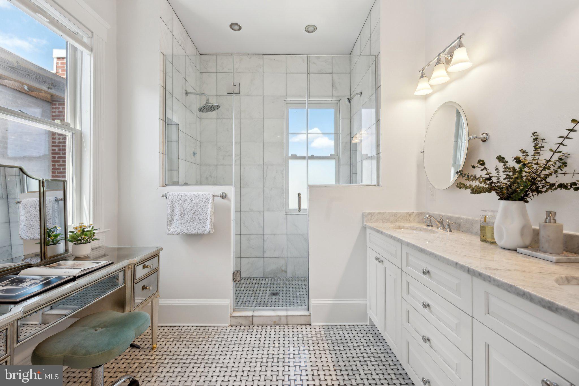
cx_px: 290
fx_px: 225
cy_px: 193
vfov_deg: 81.2
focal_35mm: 14
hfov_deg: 104.3
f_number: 7.1
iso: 100
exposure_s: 1/25
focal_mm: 14
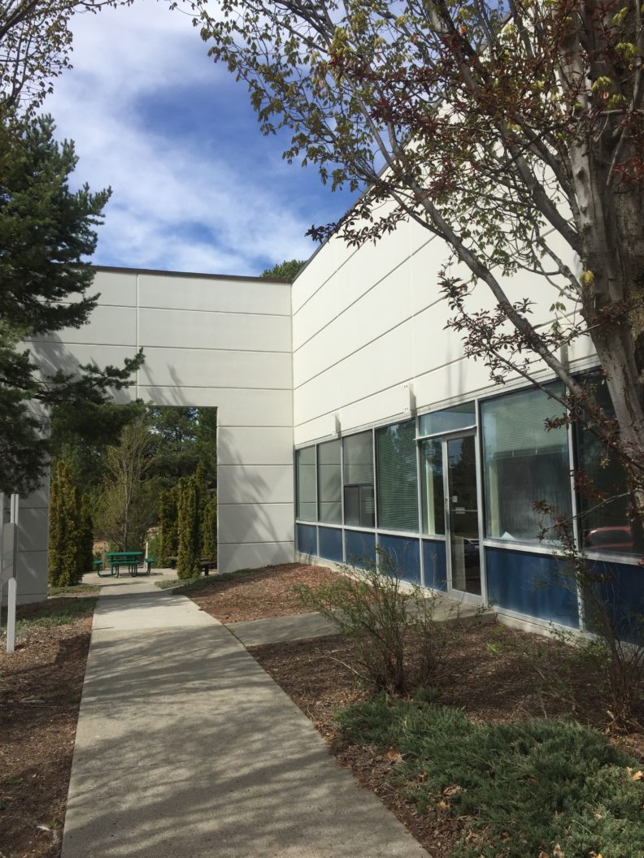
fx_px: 719
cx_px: 322
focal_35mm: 29
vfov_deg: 61.7
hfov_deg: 48.2
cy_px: 429
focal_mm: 4.15
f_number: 2.2
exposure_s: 1/2083
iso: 32
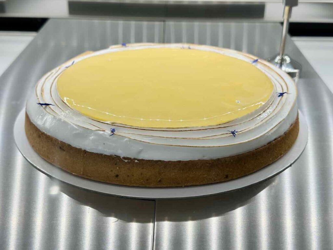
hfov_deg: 39.7
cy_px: 125
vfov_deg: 30.3
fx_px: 462
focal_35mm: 48
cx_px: 166
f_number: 1.78
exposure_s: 1/380
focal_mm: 6.86
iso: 80
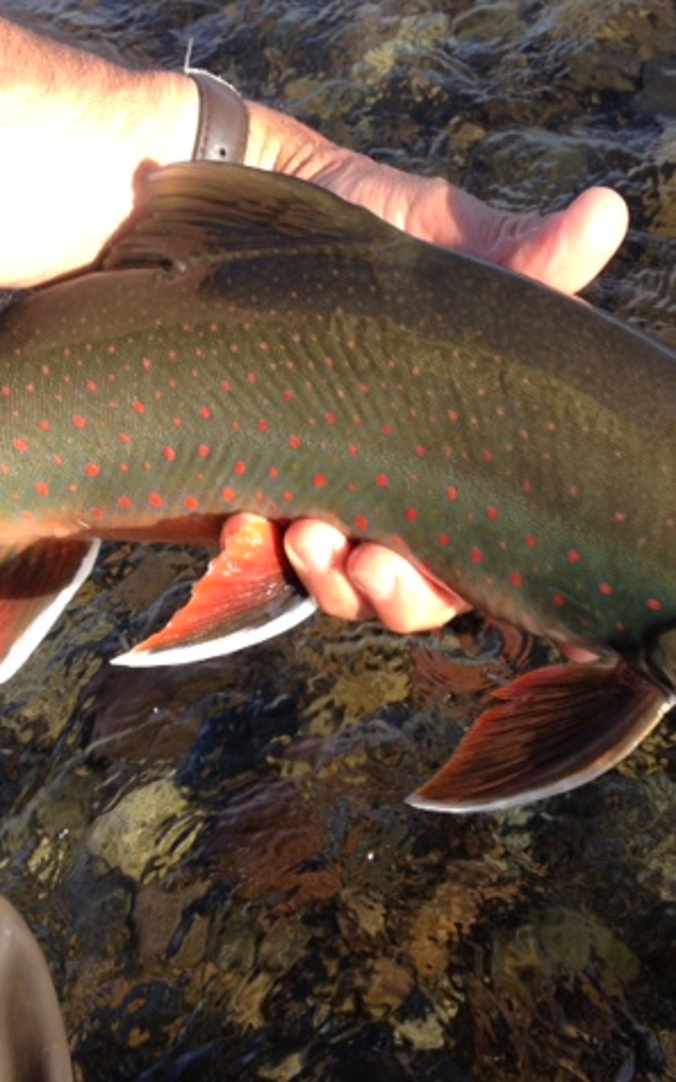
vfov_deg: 40.3
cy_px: 540
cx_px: 407
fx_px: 1473
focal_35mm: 50
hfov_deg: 25.8
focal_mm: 4.28
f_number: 2.4
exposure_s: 1/409
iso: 50
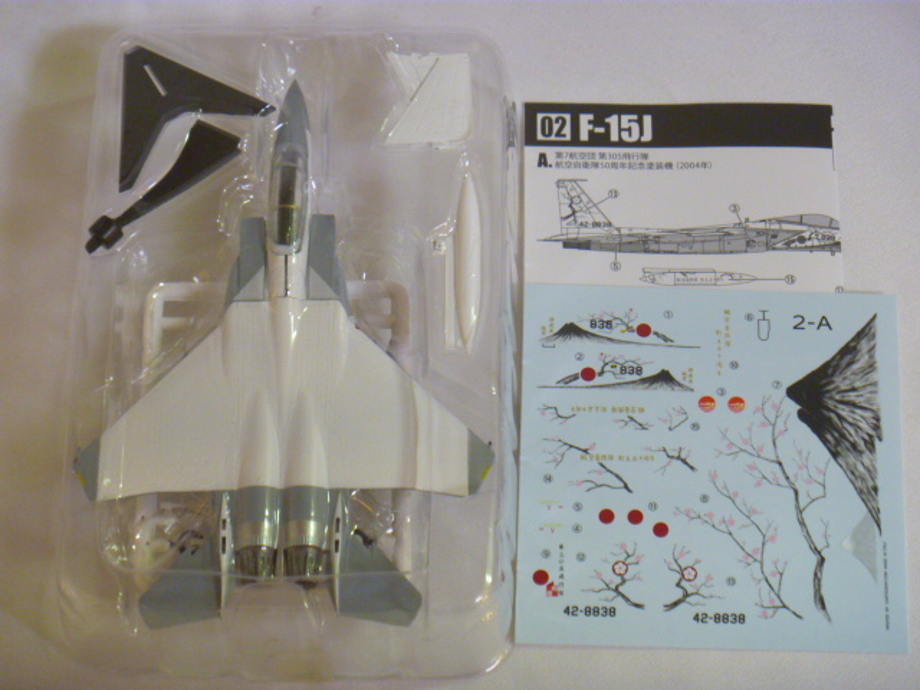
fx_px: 2498
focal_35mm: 94
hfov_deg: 20.9
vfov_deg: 15.7
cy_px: 345
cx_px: 460
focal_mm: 16.7
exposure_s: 1/13
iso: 400
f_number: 5.5
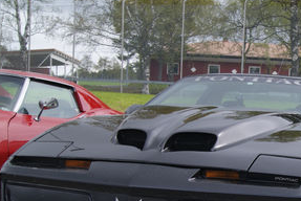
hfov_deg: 28.9
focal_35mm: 67
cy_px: 192
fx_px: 561
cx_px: 271
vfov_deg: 19.9
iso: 100
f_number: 9
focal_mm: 20
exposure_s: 1/80
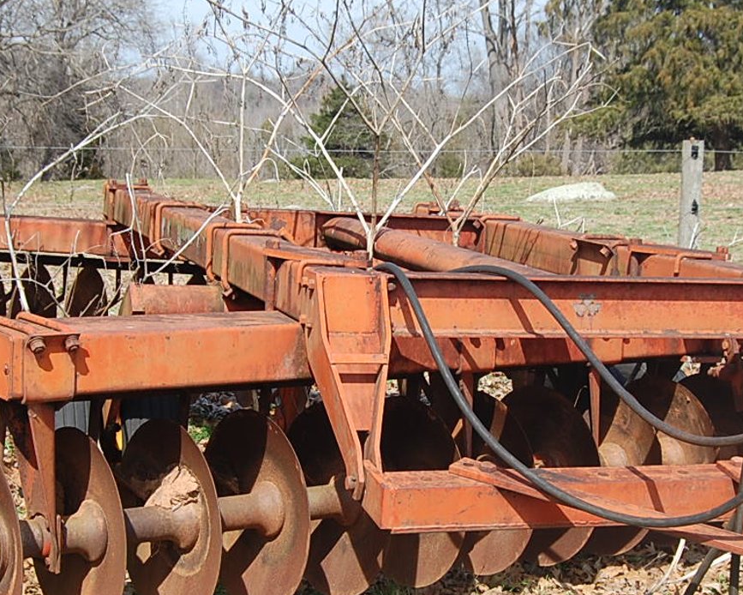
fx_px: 1584
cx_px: 409
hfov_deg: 26.4
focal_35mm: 72
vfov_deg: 21.2
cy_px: 375
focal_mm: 26
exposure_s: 1/250
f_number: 8
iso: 200
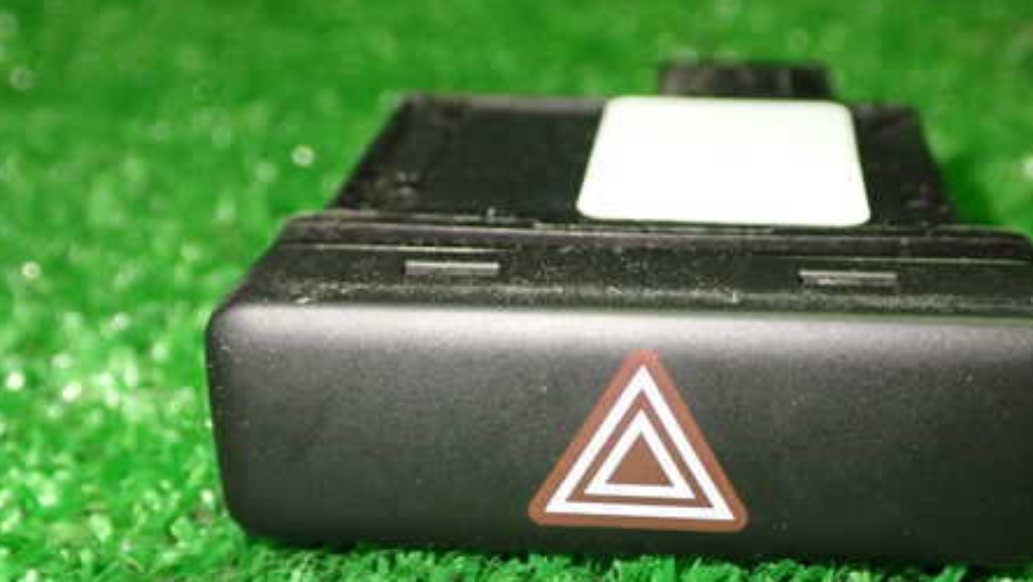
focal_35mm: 56
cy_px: 445
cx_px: 612
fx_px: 1534
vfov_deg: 21.3
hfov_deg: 37.1
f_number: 2.7
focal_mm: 6.83
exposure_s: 1/40
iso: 640
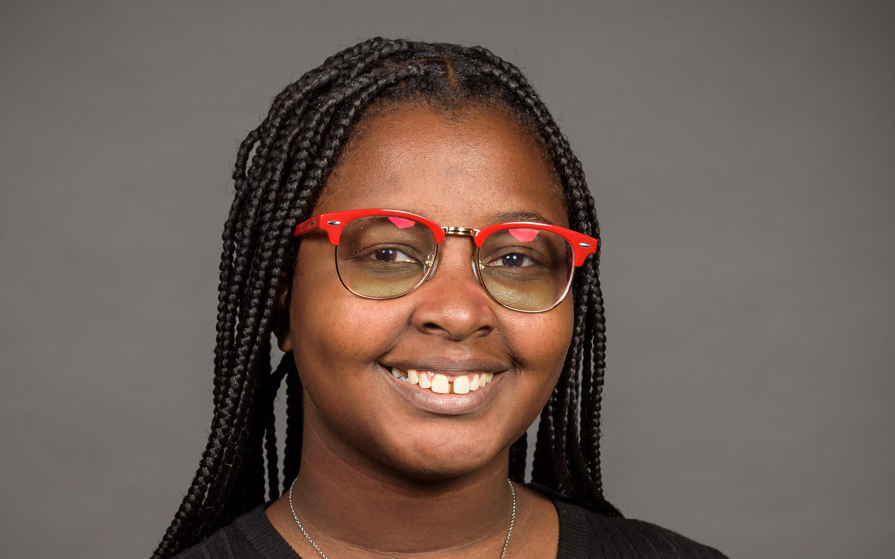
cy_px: 638
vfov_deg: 8.2
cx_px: 410
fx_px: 3878
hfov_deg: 13.2
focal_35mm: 159
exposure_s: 1/200
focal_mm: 85
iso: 100
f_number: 8
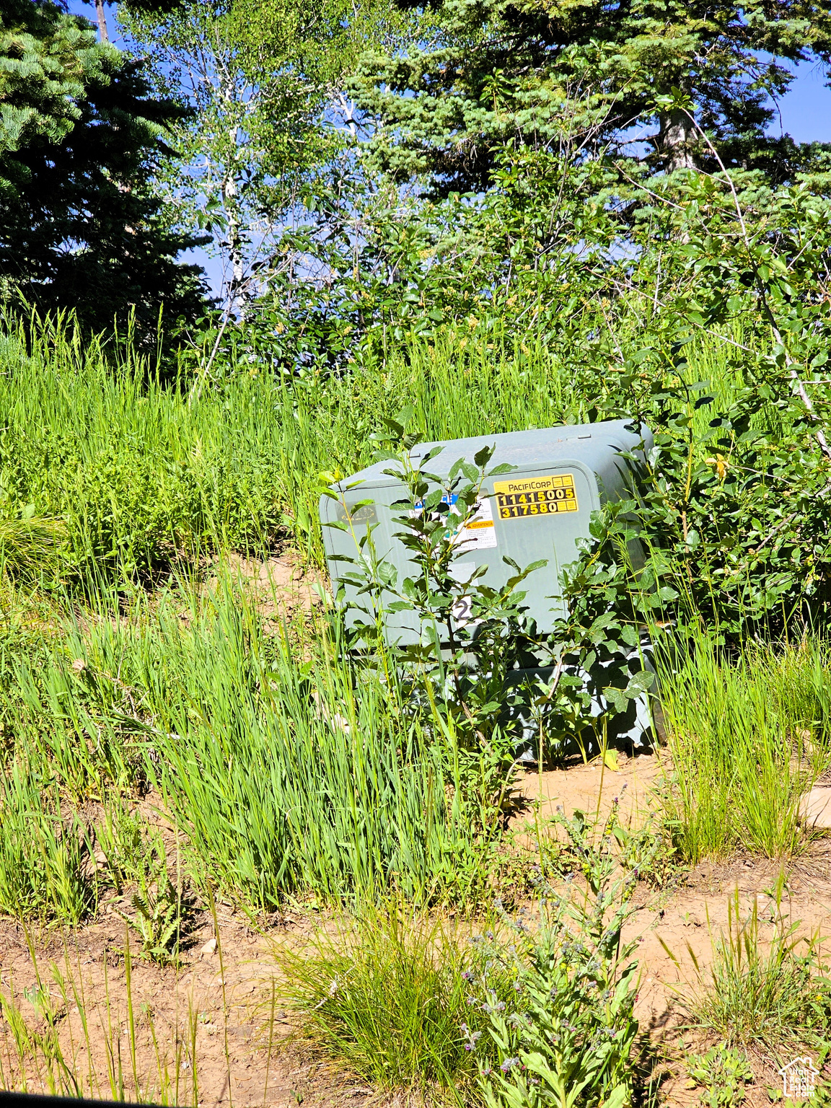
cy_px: 554
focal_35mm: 69
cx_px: 416
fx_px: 2209
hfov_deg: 21.3
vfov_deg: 28.2
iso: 50
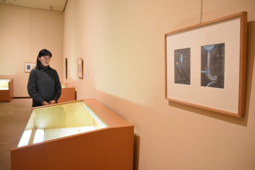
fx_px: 181
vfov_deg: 50.4
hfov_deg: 70.4
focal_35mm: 26
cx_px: 128
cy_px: 85
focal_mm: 17
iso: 3200
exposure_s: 1/160
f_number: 3.2
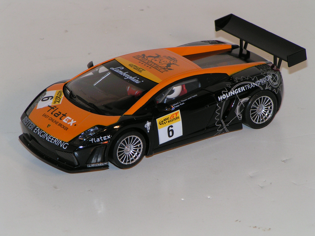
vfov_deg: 6.9
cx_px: 158
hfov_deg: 9.2
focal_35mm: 216
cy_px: 118
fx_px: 1966
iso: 100
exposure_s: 1/250
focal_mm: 33
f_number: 5.6
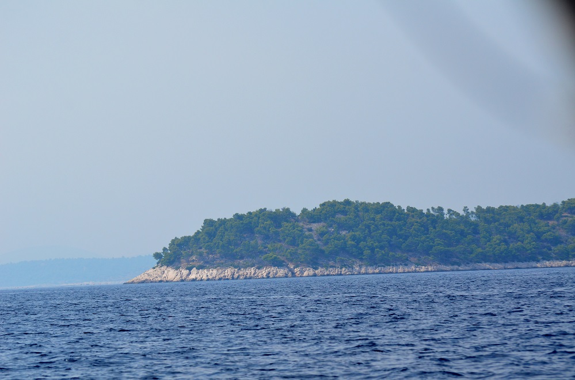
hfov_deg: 11.8
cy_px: 190
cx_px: 288
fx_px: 2773
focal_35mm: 174
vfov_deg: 7.8
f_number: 5.6
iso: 400
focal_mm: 116
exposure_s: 1/2500
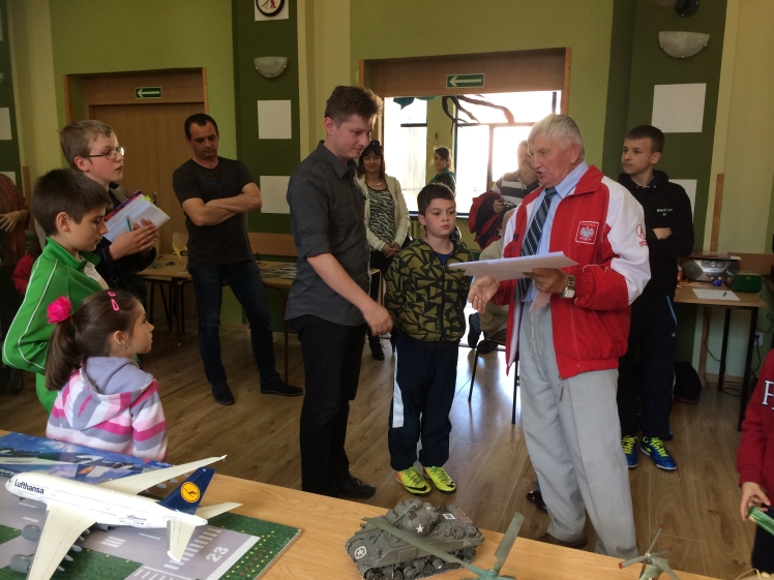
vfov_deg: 46.8
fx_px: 671
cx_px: 387
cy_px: 290
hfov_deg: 60.0
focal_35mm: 30
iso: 32
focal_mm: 4.12
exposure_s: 1/30
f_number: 2.2
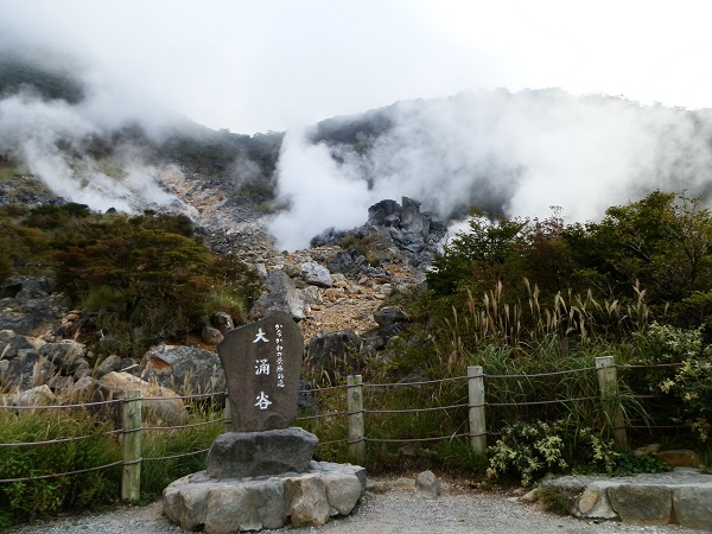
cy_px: 267
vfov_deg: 49.7
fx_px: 576
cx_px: 356
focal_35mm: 28
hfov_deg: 63.4
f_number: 3.1
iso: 64
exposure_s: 1/80
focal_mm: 5
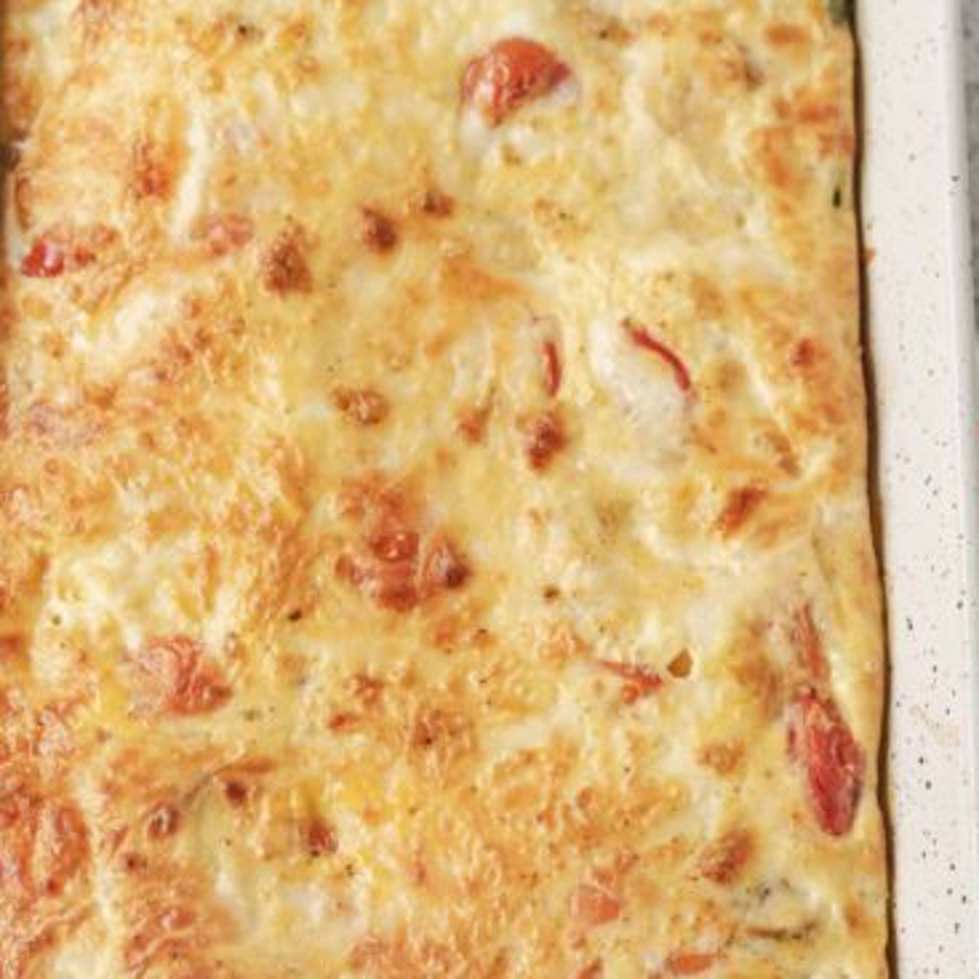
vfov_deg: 19.9
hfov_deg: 19.9
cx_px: 391
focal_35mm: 87
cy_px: 510
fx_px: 2784
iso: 125
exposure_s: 1/15
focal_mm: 50
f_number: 4
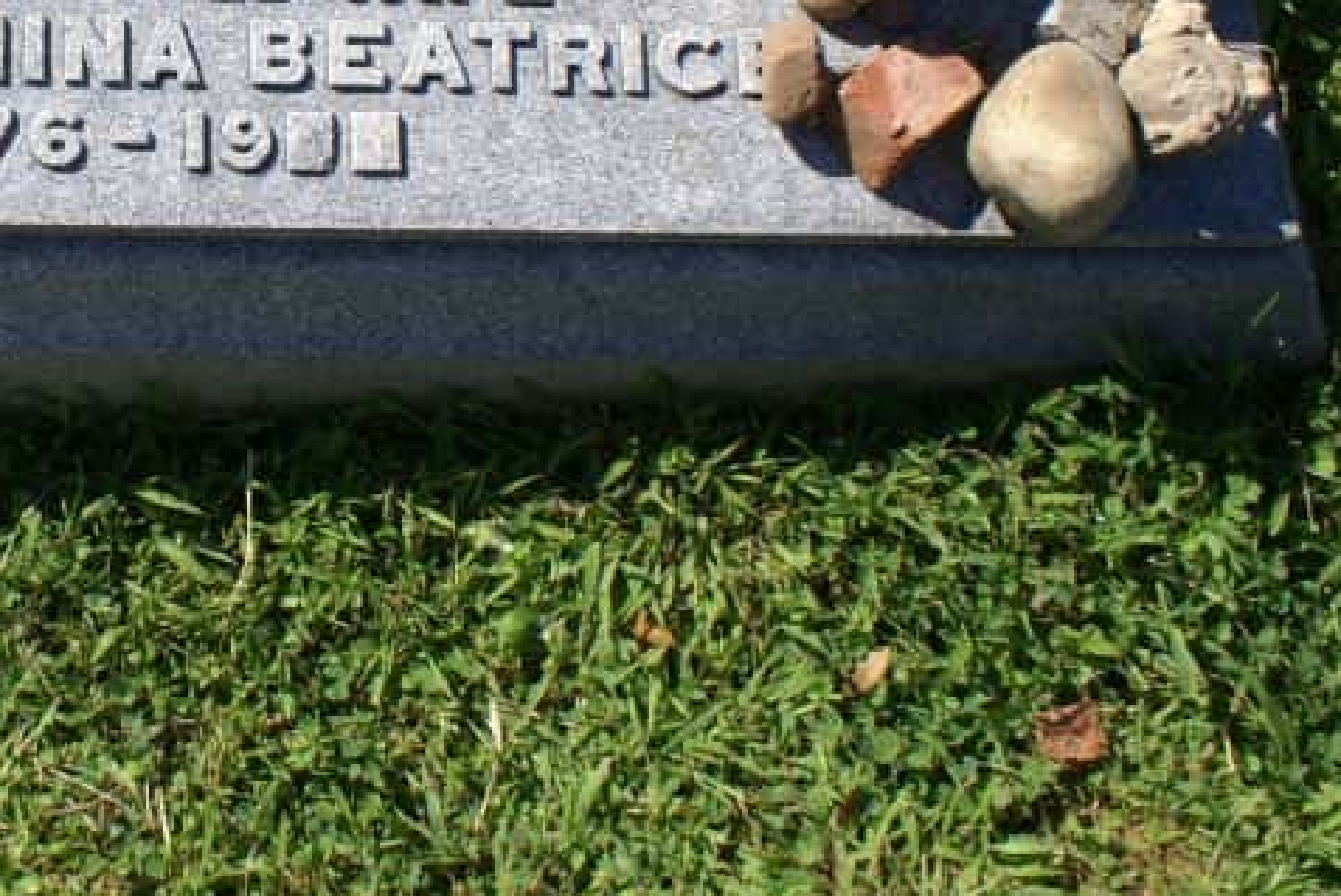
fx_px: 2162
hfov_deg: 32.4
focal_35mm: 58
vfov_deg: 22.7
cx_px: 87
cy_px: 41
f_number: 13
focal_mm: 18
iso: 100
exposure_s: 1/100
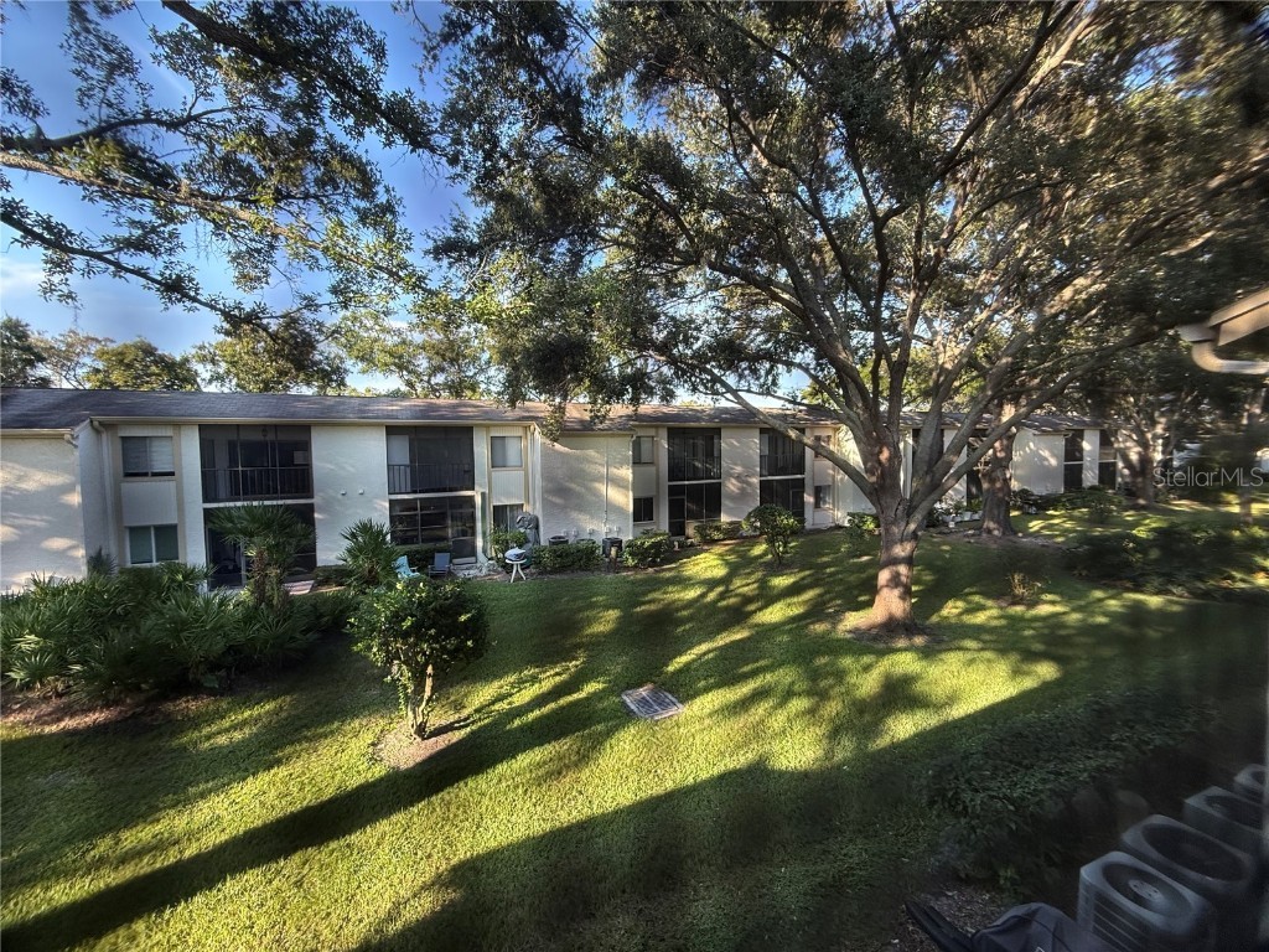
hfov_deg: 102.1
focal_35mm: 14
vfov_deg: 85.7
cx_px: 634
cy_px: 476
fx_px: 513
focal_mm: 2.22
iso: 64
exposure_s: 1/135
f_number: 2.2
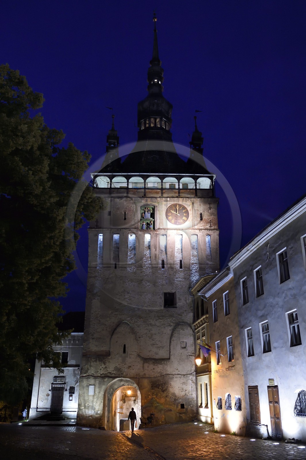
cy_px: 230
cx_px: 153
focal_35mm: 32
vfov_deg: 58.7
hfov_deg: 41.1
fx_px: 408
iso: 4000
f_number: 4.5
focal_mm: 32
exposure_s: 1/50
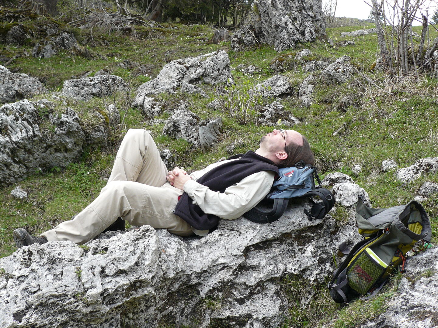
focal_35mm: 76
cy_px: 164
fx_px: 962
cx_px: 219
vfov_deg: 19.4
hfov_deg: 25.7
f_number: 4
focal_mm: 12.6
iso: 100
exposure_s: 1/160
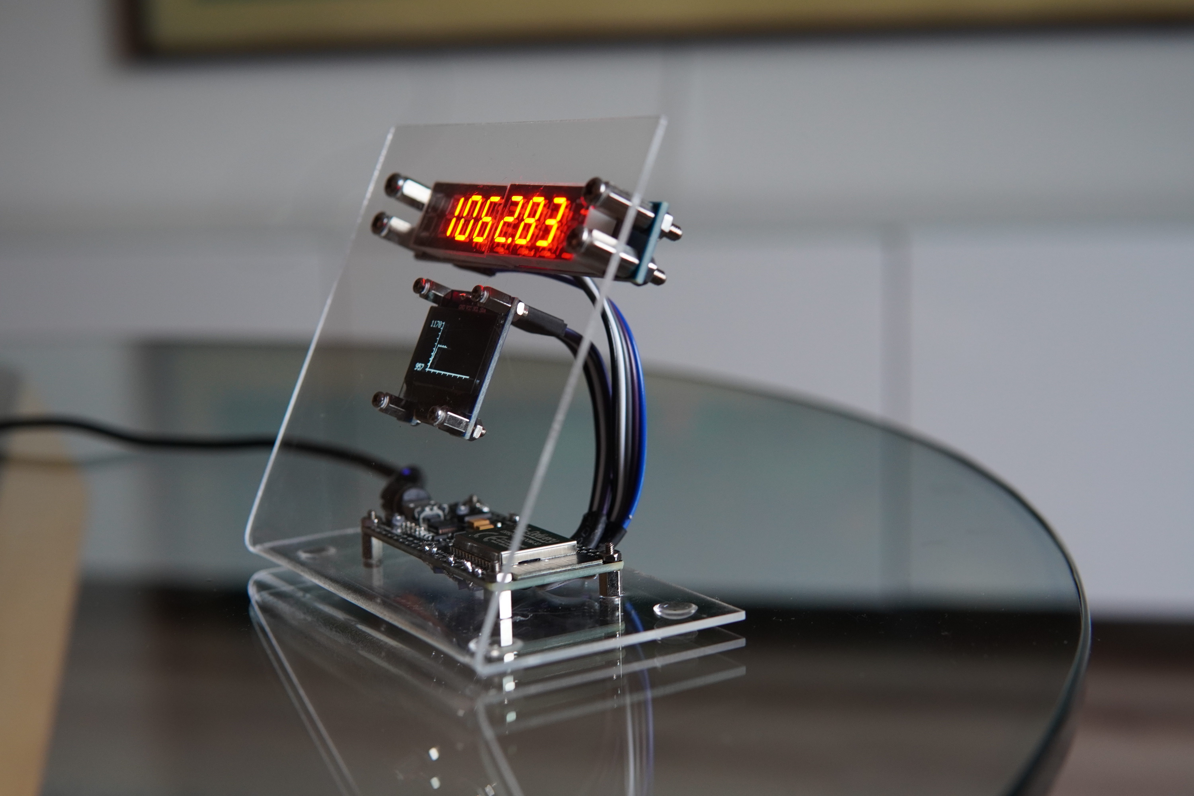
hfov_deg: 43.6
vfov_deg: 29.9
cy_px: 398
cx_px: 597
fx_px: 1492
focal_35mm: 45
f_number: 4
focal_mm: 30
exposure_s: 1/60
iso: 500
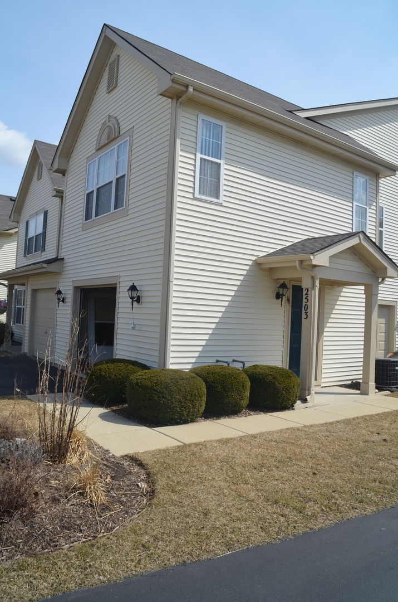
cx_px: 199
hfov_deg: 47.7
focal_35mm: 27
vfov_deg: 67.5
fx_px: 450
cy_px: 301
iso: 100
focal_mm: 18
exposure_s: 1/320
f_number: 9
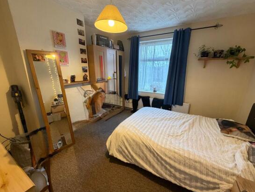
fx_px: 110
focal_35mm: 15
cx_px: 129
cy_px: 100
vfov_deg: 81.7
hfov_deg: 98.2
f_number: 2.2
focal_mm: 2.22
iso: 320
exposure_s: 1/54
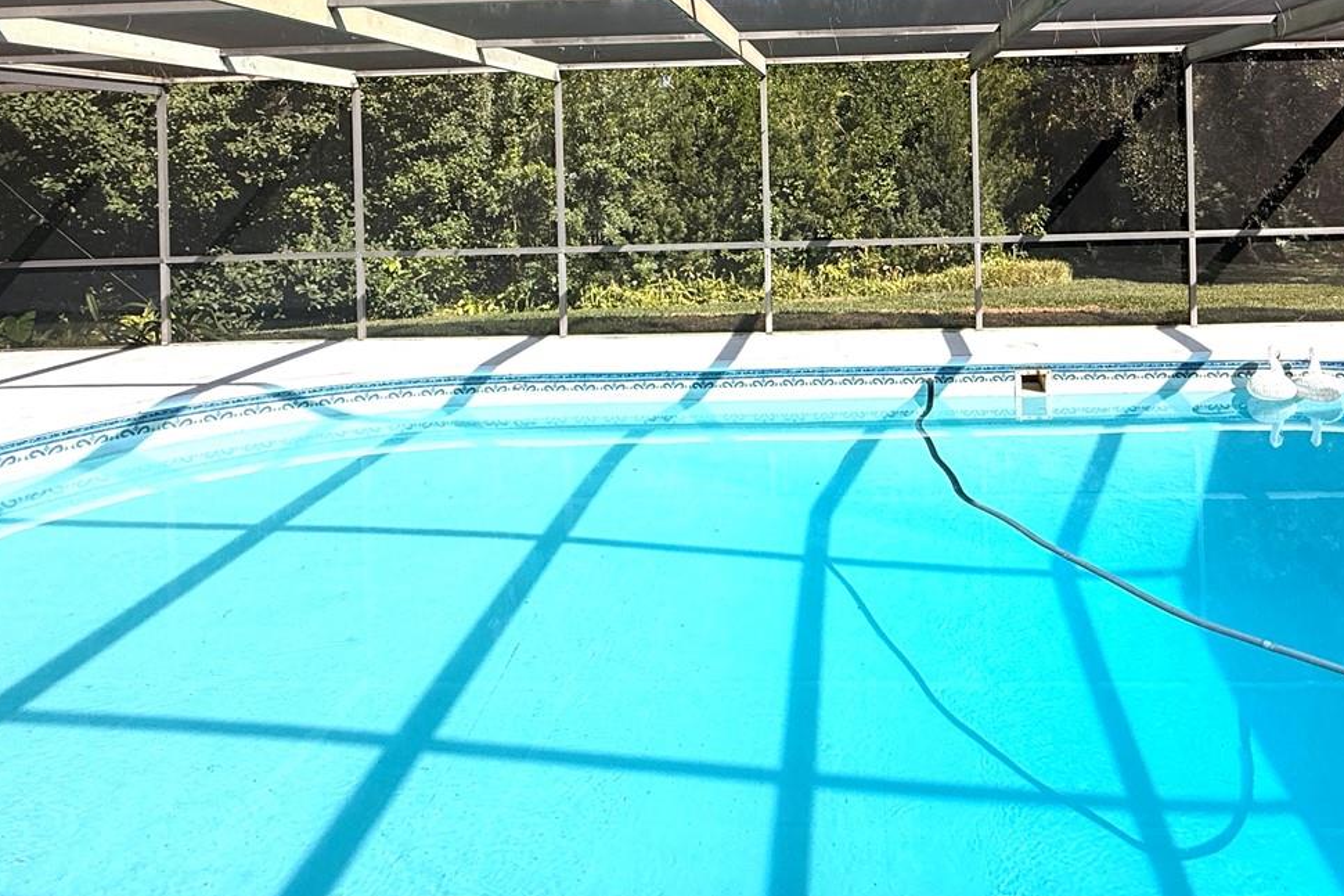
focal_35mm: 24
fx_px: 896
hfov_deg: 72.6
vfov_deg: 49.3
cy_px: 152
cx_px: 832
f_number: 2.2
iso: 50
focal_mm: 2.22
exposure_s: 1/1211
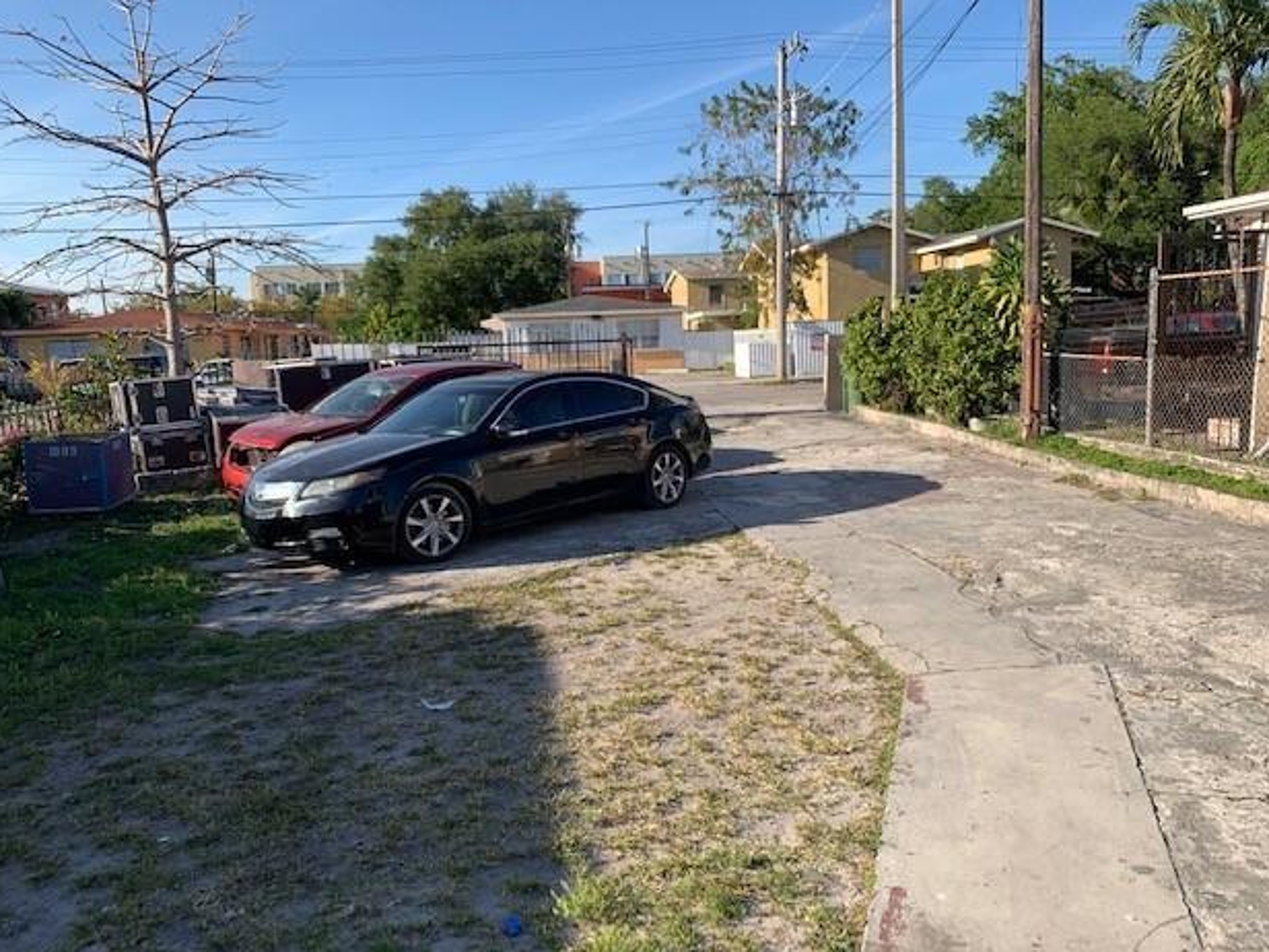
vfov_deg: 51.3
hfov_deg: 65.3
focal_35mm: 27
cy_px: 492
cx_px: 618
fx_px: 990
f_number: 1.8
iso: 25
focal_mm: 4.25
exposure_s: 1/1250
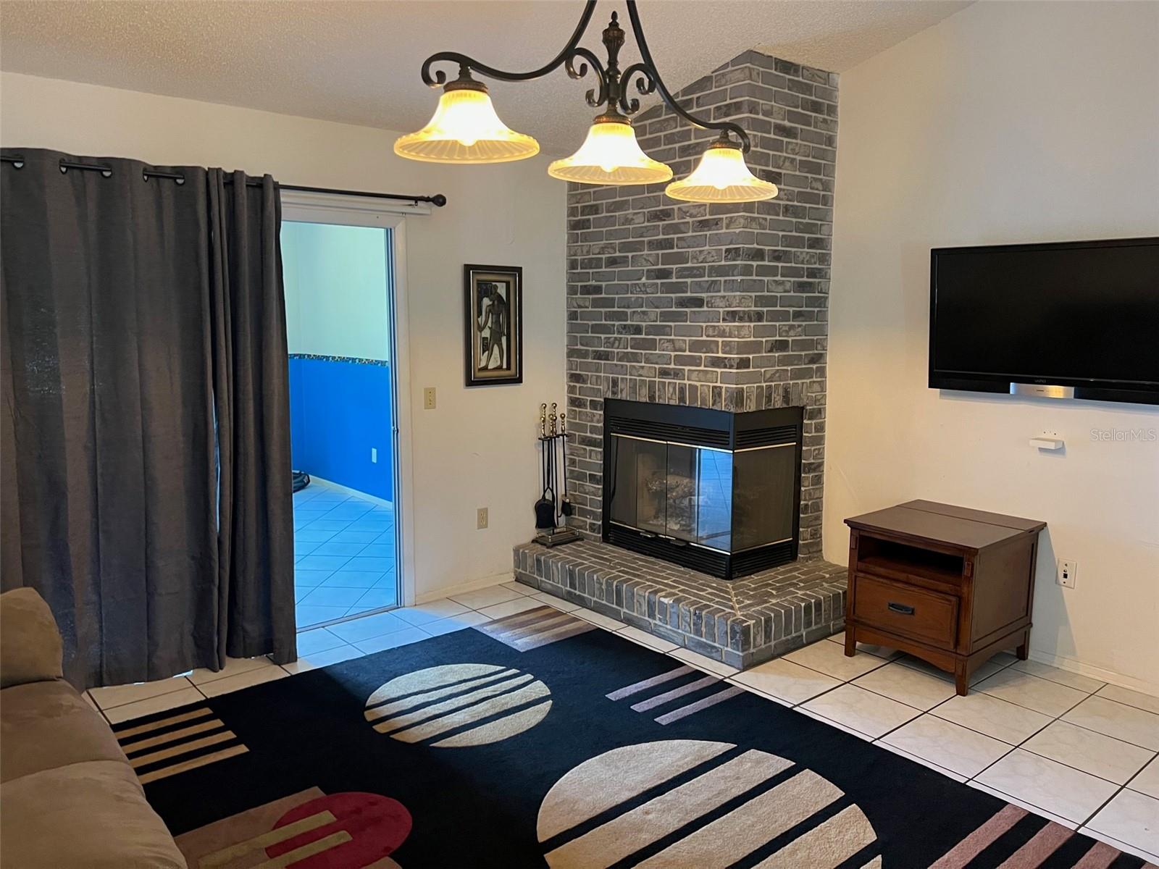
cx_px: 580
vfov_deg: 53.1
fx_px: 871
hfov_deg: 67.3
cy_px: 434
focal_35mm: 26
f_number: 1.5
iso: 320
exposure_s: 1/60
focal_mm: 5.7
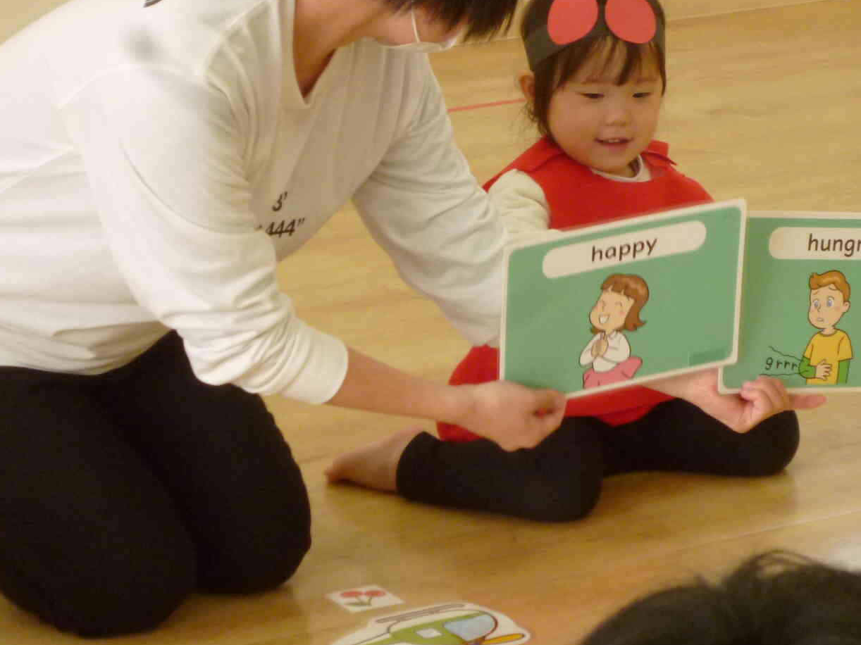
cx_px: 569
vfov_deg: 8.4
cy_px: 199
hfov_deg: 11.2
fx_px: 4377
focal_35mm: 176
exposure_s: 1/80
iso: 400
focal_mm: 18.7
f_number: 5.5
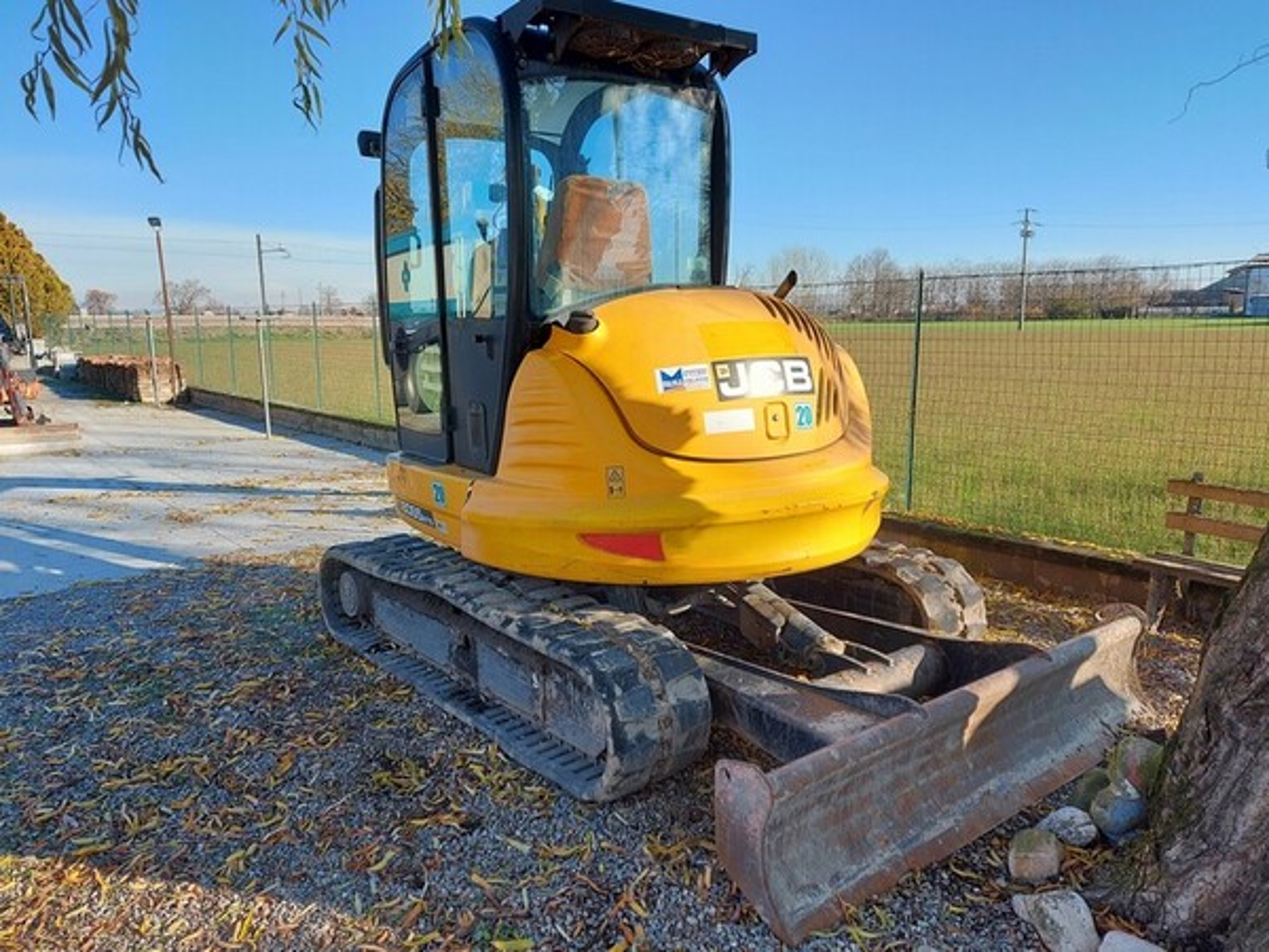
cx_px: 634
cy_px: 476
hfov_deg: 71.6
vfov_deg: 56.8
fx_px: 880
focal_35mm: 24
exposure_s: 1/449
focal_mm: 5.23
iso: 32
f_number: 1.8
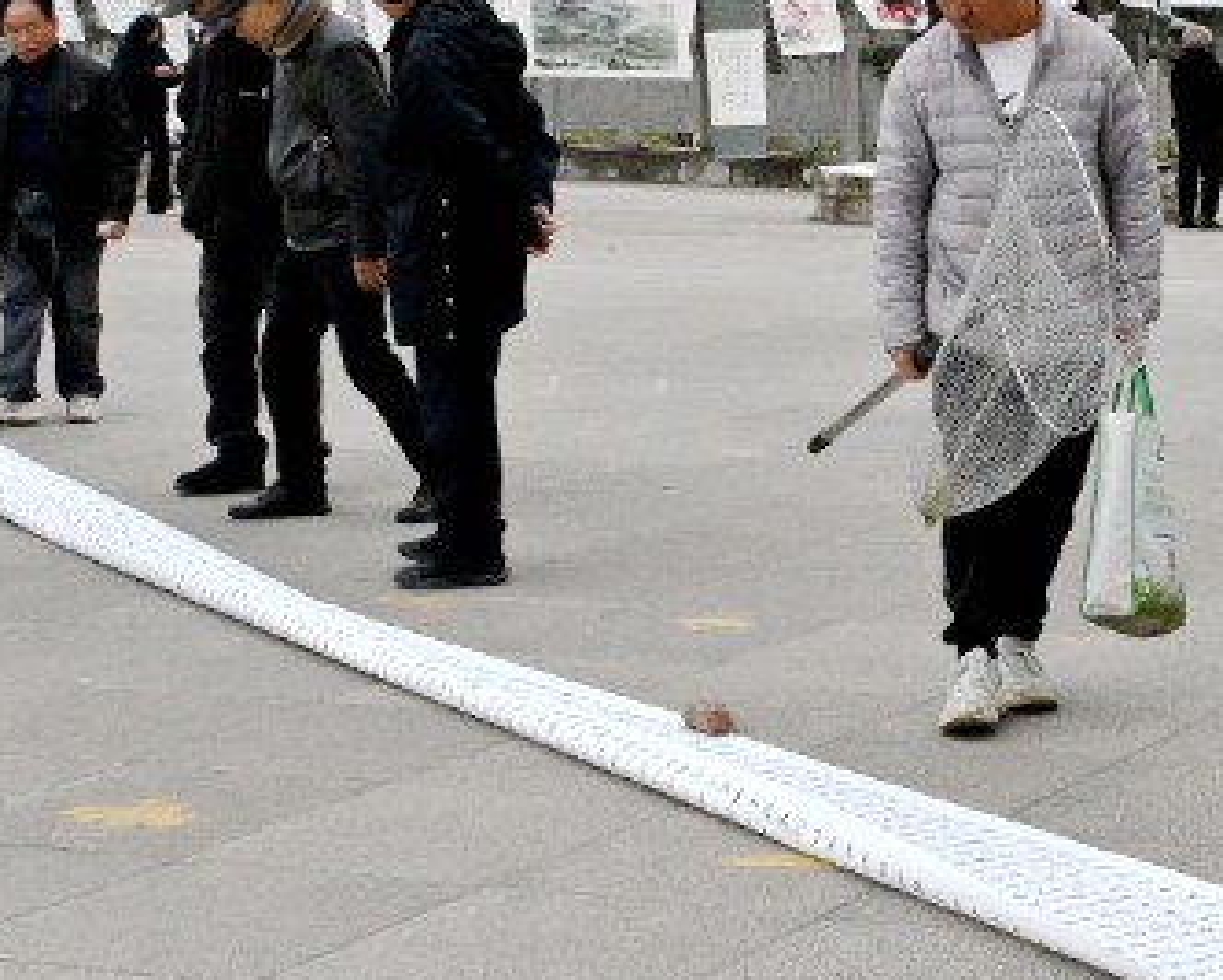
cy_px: 418
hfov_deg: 19.4
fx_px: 3441
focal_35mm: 95
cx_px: 1297
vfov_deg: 16.2
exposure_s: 1/1000
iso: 3200
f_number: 16
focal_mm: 24
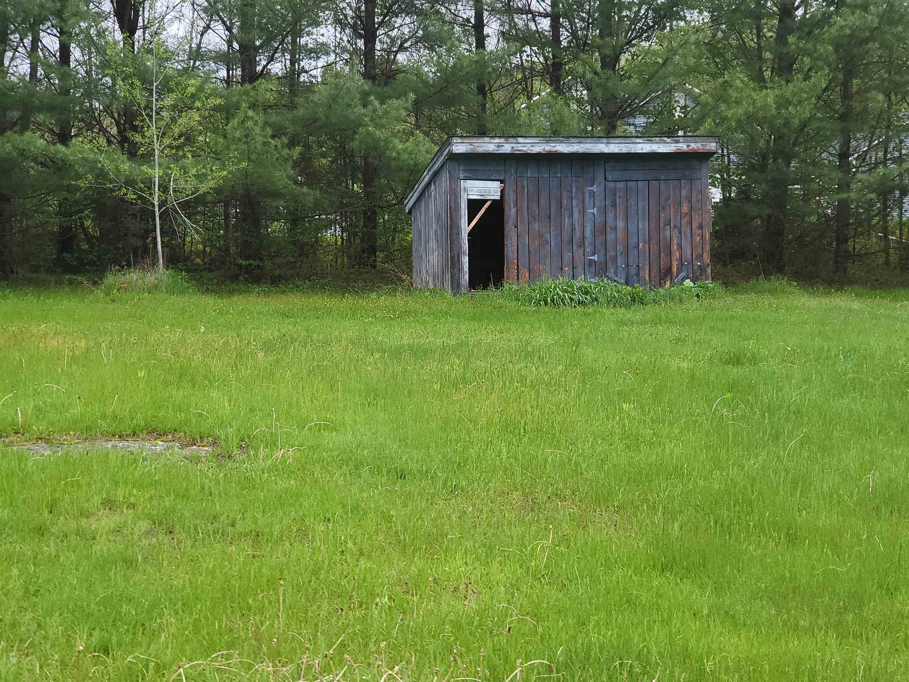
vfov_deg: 28.0
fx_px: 1365
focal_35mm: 52
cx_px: 454
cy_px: 341
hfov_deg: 36.8
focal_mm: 6
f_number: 2.4
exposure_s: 1/120
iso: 32
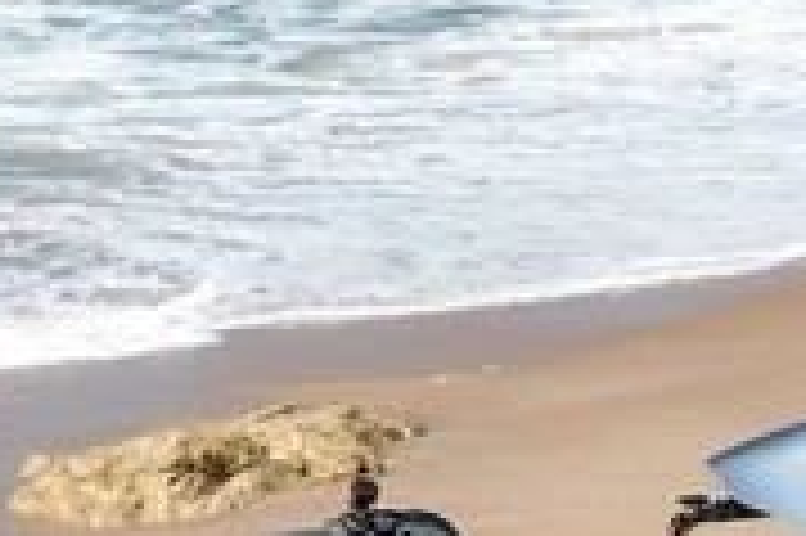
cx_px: 1324
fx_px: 6576
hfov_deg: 6.9
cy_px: 554
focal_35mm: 294
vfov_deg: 4.7
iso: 50
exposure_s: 1/250
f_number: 5.6
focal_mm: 39
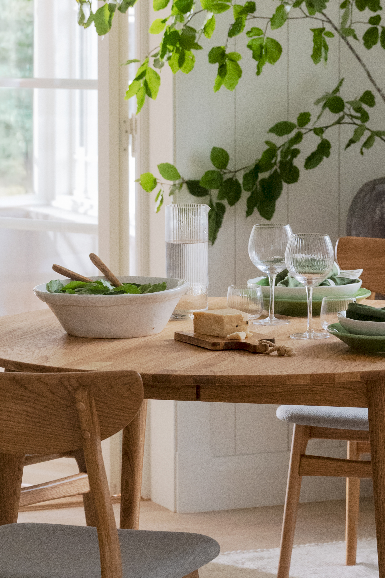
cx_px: 303
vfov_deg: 12.9
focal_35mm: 158
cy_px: 49
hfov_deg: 8.7
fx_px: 2534
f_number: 4
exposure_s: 1/200
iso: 1250
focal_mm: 53
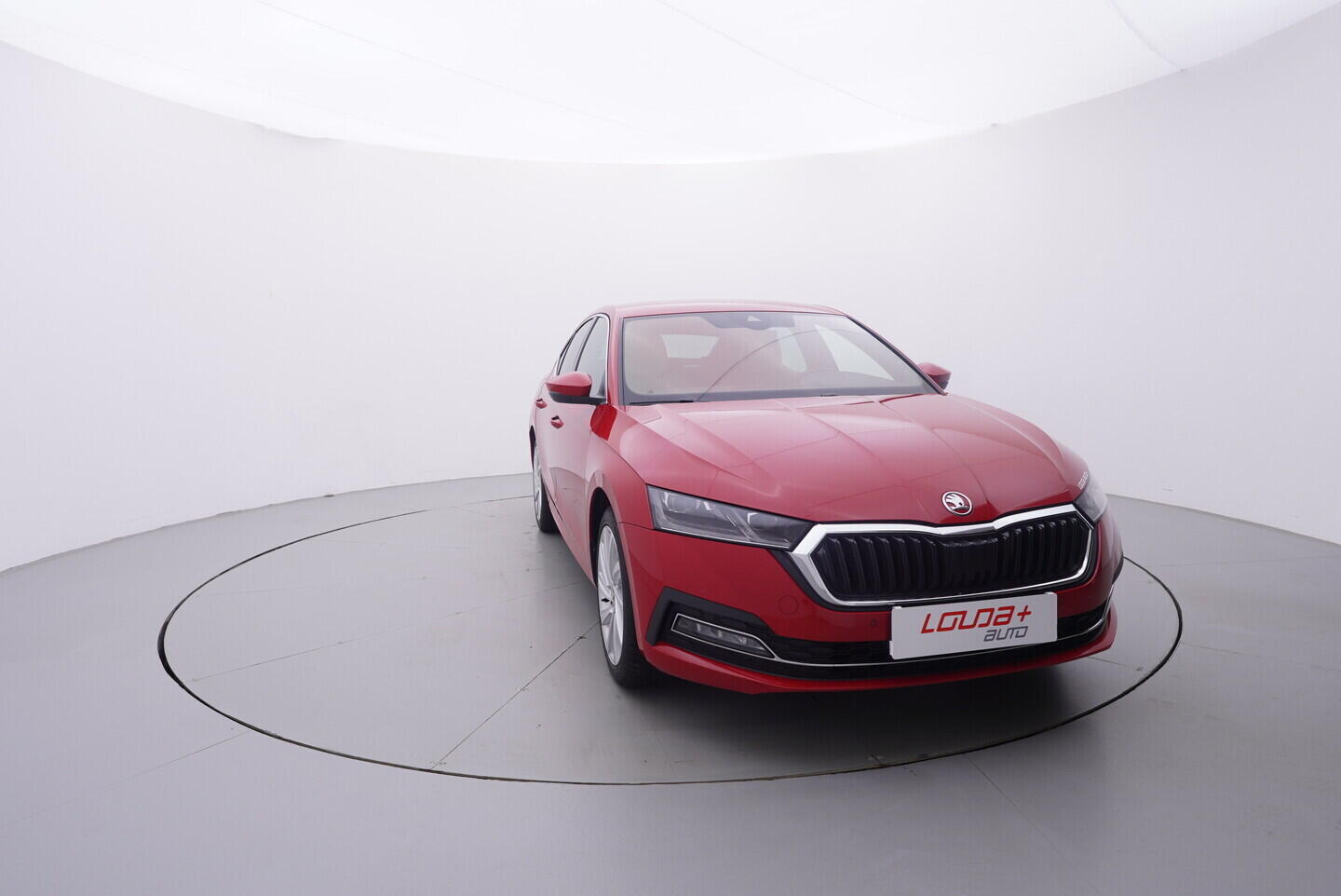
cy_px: 448
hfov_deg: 77.3
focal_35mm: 22
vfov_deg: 56.2
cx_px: 670
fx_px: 839
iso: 200
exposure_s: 1/80
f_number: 5
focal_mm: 15
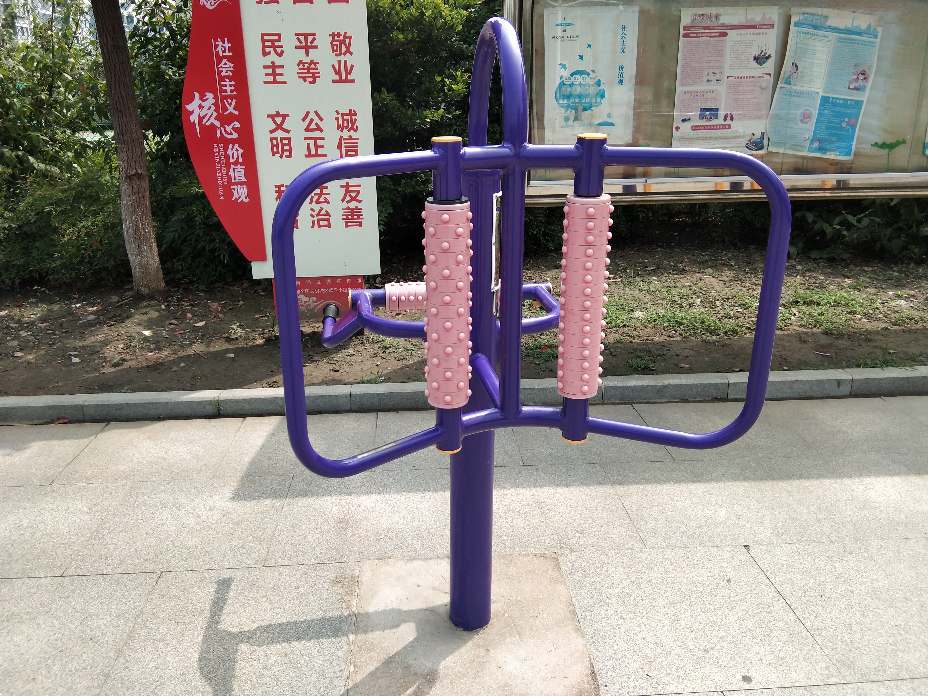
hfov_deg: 58.4
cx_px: 464
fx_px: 831
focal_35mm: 31
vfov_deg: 45.4
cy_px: 348
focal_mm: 3.69
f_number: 2.2
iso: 50
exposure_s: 1/554
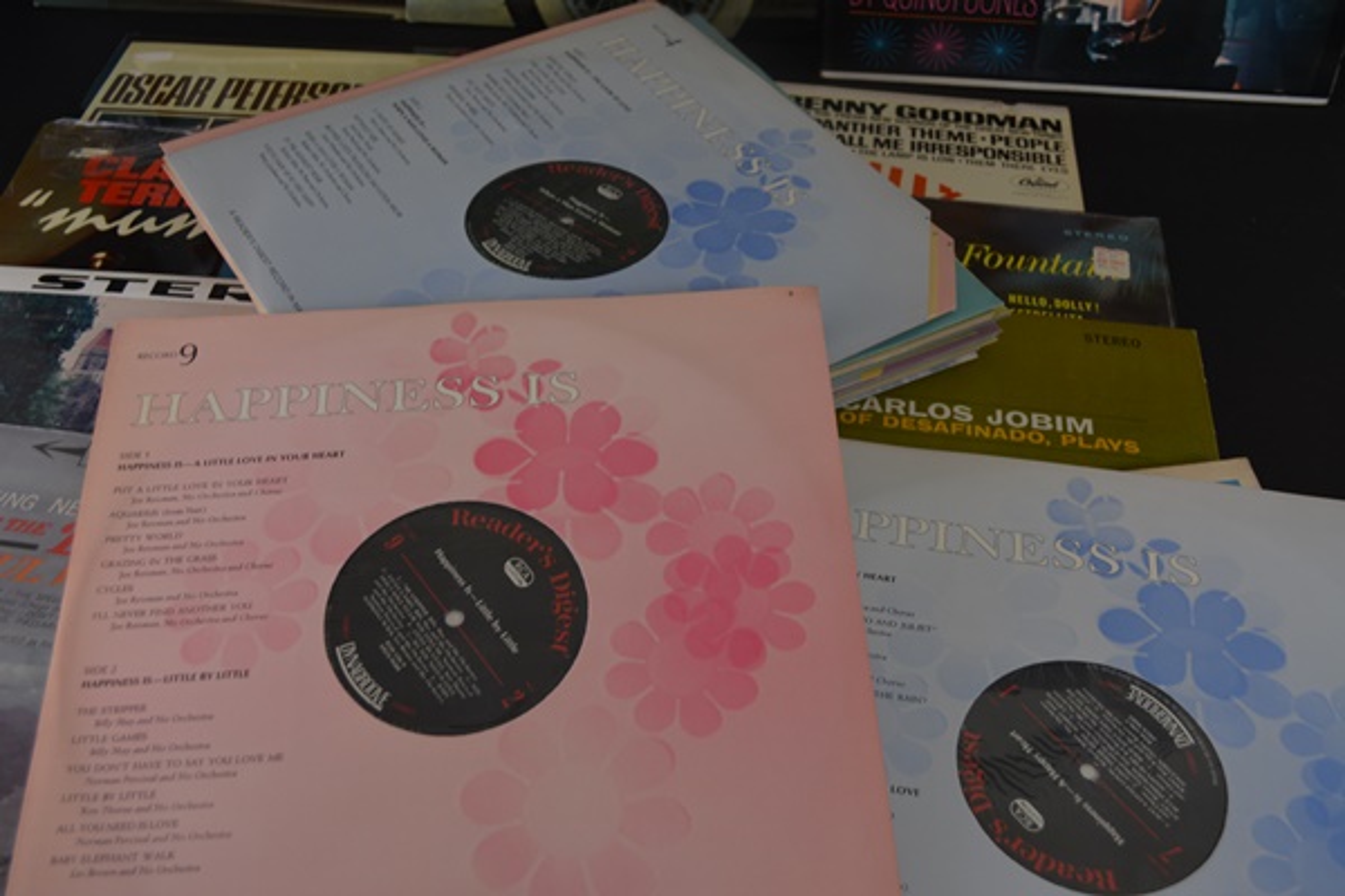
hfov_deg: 49.6
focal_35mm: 39
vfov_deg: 34.2
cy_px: 448
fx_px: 1457
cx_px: 672
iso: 400
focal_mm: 26
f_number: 5
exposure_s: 1/100
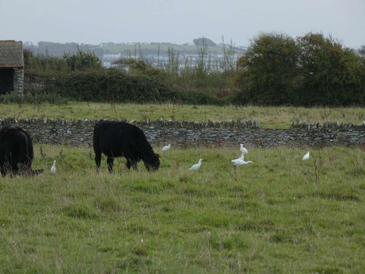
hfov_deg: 6.4
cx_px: 182
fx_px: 3258
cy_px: 137
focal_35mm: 309
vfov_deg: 4.8
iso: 125
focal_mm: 55.4
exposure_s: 1/80
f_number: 5.6
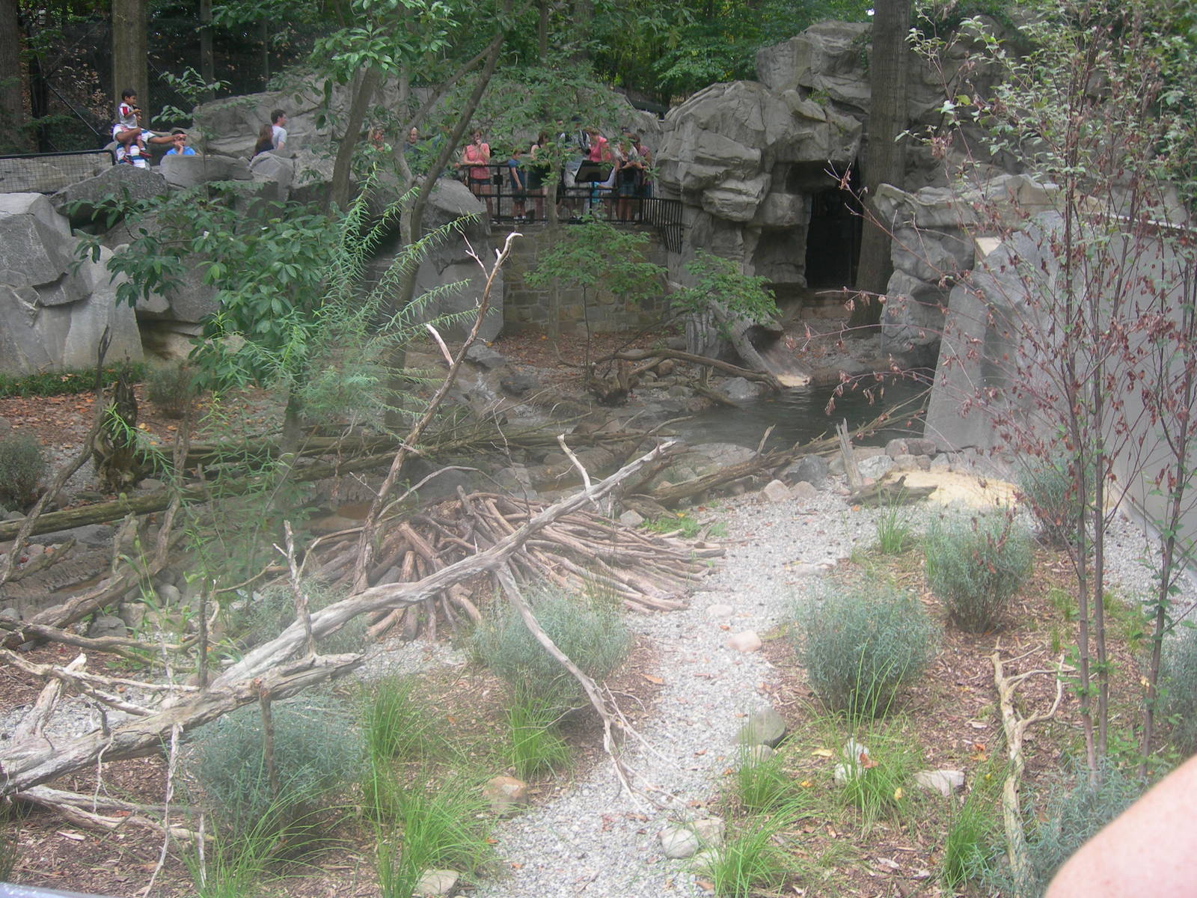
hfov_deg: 49.0
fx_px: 1314
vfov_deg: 37.7
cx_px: 598
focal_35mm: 38
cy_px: 449
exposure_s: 1/59
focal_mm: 7.8
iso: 50
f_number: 2.8
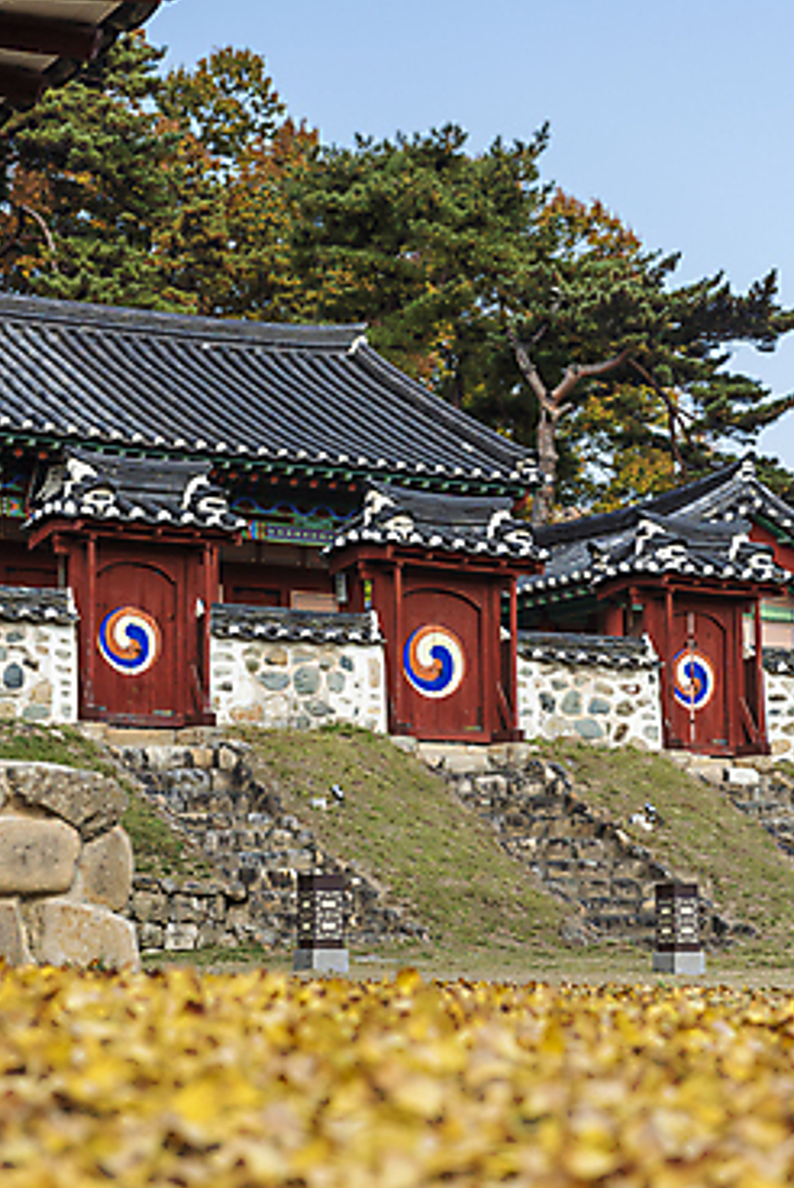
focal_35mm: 76
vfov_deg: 26.6
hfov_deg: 18.0
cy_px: 584
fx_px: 2509
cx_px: 415
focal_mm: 70
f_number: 5.6
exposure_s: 1/800
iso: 200
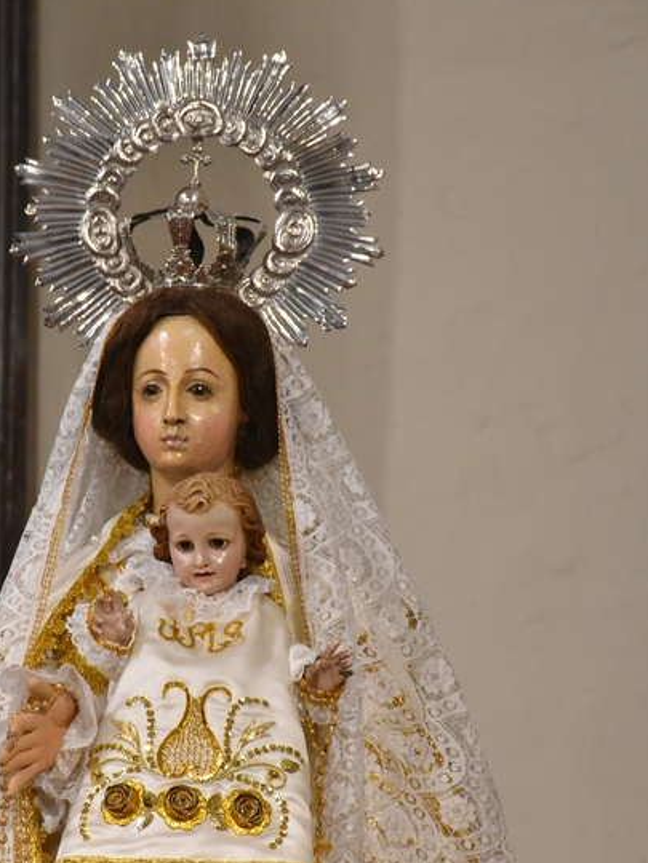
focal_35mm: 337
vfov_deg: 5.9
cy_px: 462
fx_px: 8411
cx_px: 176
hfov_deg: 4.4
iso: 2500
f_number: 5.6
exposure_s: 1/125
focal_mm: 140
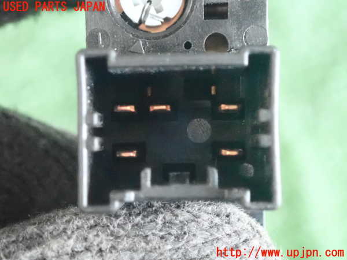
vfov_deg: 14.8
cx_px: 174
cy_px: 130
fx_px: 1002
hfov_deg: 19.6
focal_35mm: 100
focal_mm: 18
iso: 6400
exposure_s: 1/50
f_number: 4.9
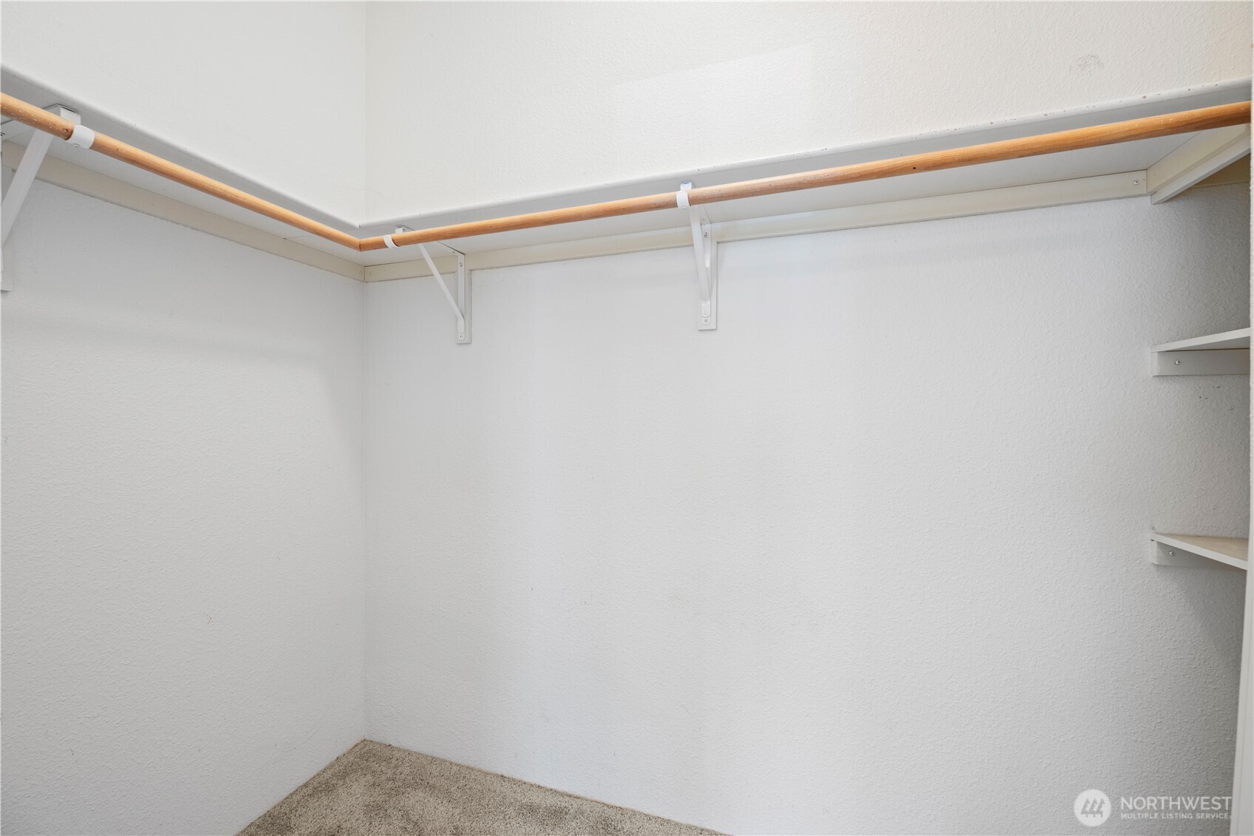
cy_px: 418
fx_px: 488
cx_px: 627
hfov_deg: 104.3
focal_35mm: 14
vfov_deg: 81.2
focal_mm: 14
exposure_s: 1/2
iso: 200
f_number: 8
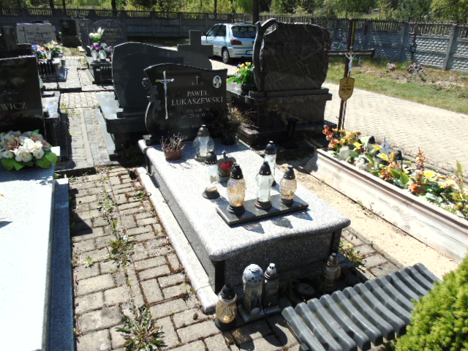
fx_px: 338
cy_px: 176
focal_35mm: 25
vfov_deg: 54.9
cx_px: 234
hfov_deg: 69.4
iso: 80
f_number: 3.4
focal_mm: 4.4
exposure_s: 1/800
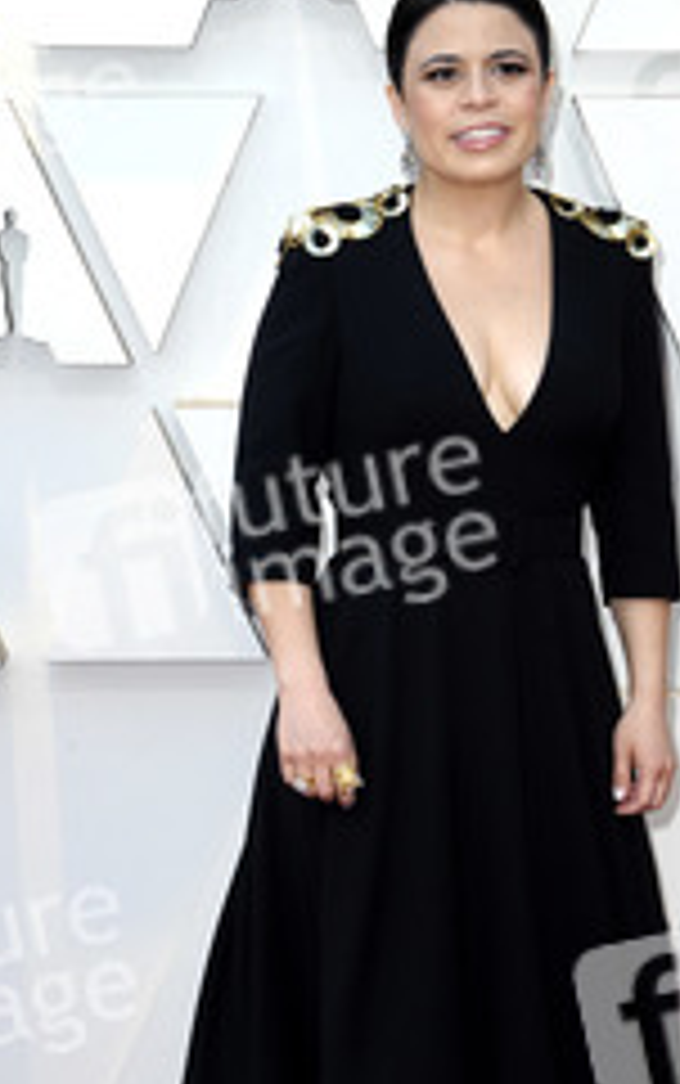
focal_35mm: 110
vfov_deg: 18.8
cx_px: 399
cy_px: 769
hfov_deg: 11.9
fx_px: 3256
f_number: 8
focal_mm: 65
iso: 800
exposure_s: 1/250
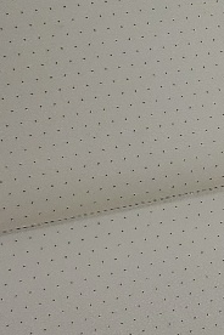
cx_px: 348
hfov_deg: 8.5
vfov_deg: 13.0
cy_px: 269
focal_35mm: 157
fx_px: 1465
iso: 50
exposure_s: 1/256
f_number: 1.5
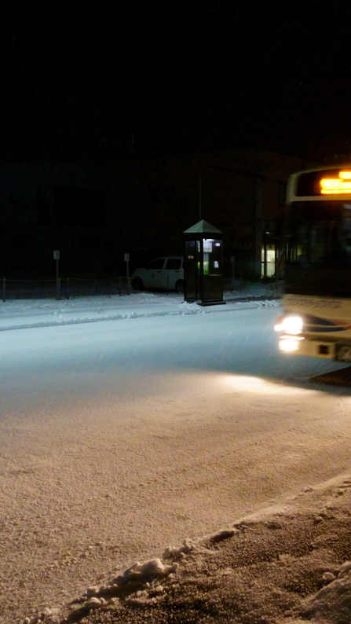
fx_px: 628
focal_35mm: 38
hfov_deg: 29.4
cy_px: 310
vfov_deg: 52.8
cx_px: 339
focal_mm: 16
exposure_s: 1/30
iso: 5000
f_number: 8
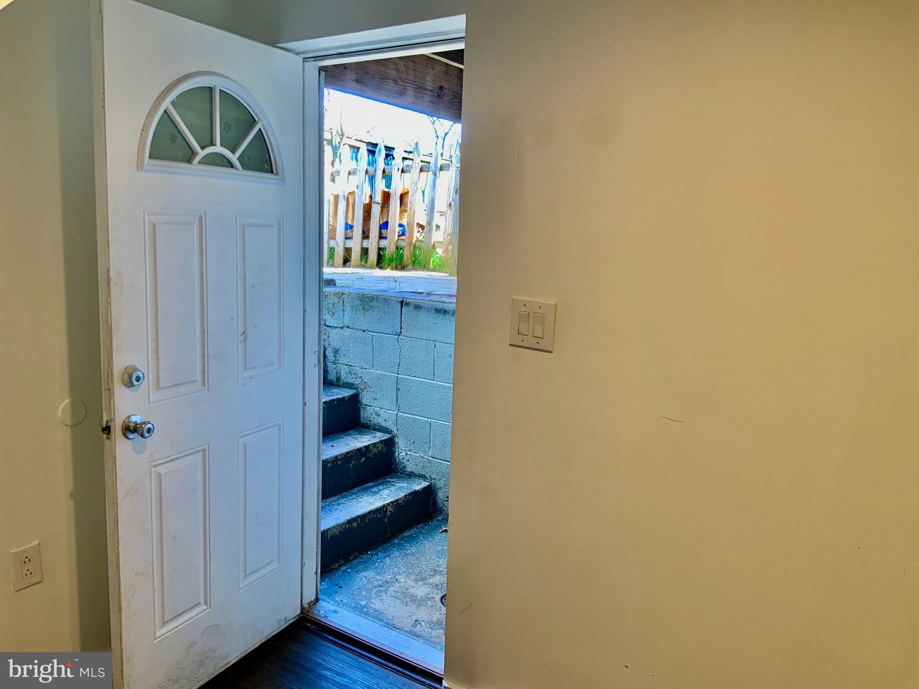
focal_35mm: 29
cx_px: 460
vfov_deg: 48.2
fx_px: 770
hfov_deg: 61.7
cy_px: 344
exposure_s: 1/60
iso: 50
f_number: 1.8
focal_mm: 3
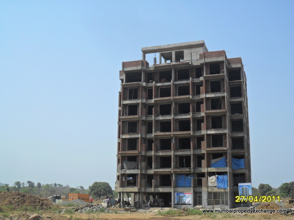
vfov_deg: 32.9
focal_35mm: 44
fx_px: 374
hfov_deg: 42.9
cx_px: 147
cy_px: 110
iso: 100
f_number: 4.5
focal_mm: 7.8
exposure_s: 1/750
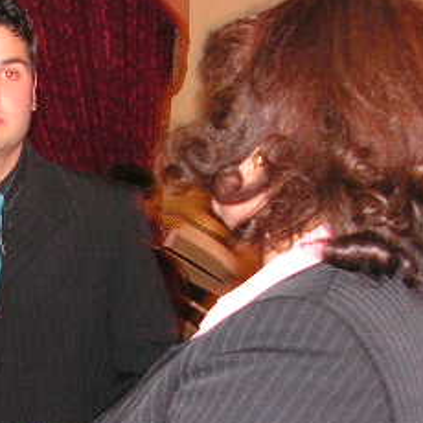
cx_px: -99
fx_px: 1562
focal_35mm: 113
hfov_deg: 14.8
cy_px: 333
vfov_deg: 15.3
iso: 200
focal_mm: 7.8
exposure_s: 1/40
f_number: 3.2
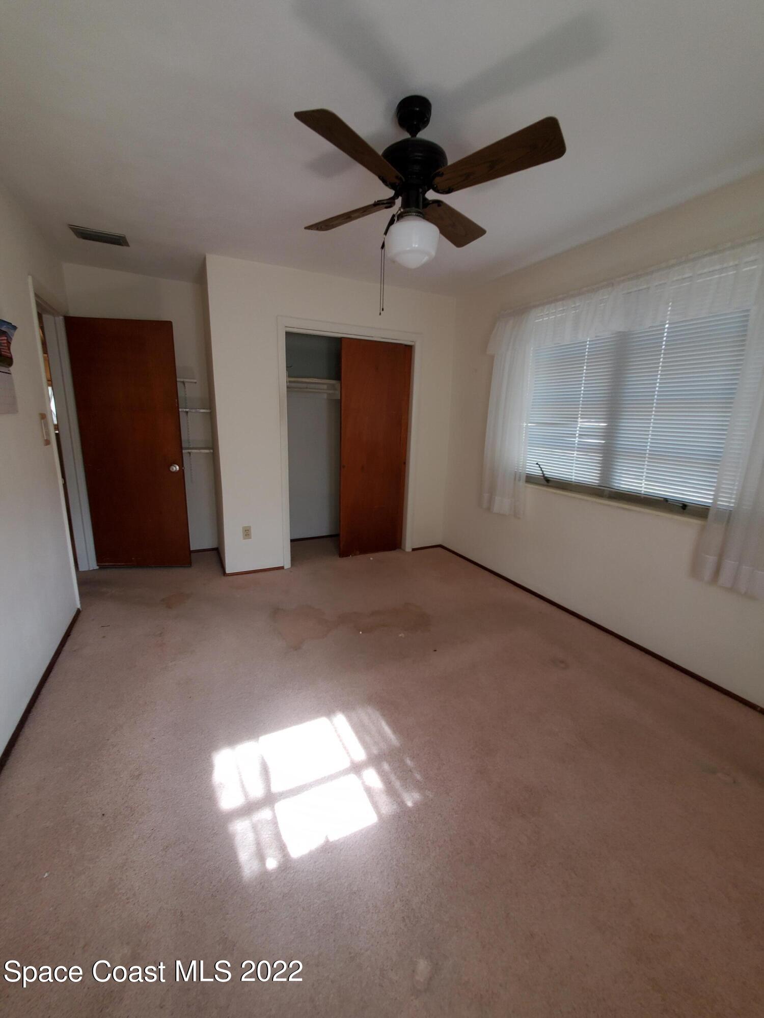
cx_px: 382
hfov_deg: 89.9
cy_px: 509
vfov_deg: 106.2
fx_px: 383
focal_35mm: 13
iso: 100
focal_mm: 1.8
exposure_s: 1/60
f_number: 2.2
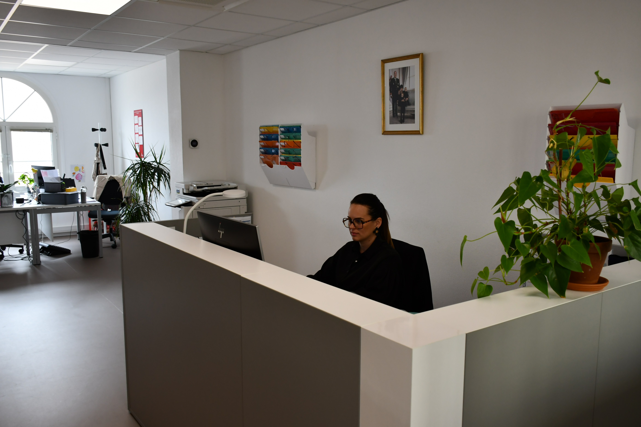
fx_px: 534
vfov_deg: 43.6
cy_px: 214
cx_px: 320
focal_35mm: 30
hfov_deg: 61.9
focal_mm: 20
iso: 640
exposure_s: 1/100
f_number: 5
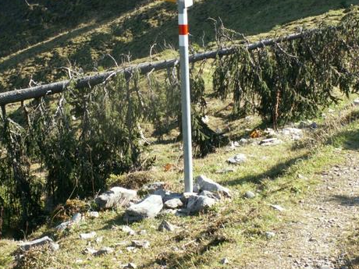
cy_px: 91
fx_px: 1327
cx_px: 191
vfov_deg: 11.6
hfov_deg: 15.4
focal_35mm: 128
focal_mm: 15.43
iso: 50
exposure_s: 1/100
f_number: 5
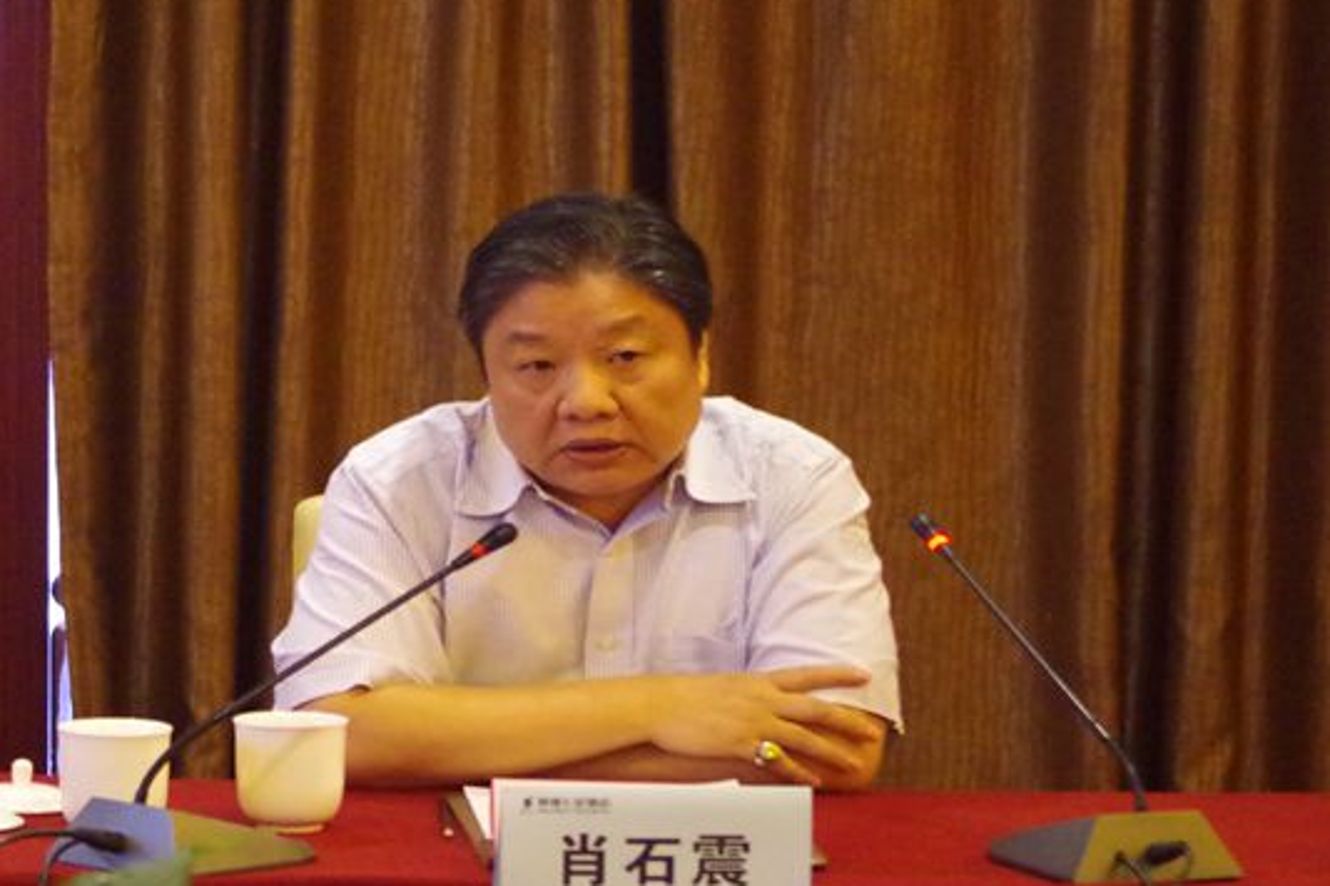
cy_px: 442
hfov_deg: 23.9
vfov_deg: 16.1
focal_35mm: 85
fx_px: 3140
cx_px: 685
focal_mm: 55
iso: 6400
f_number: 5.6
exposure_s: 1/40
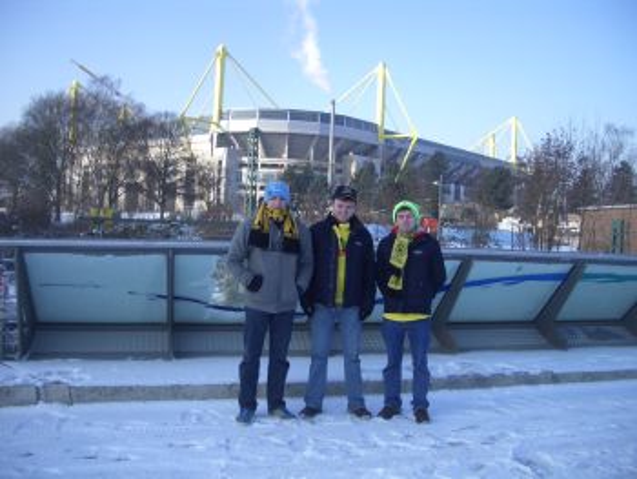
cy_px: 240
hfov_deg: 52.6
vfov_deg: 40.7
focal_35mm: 35
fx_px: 645
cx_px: 318
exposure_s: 1/640
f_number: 2.6
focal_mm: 5.8
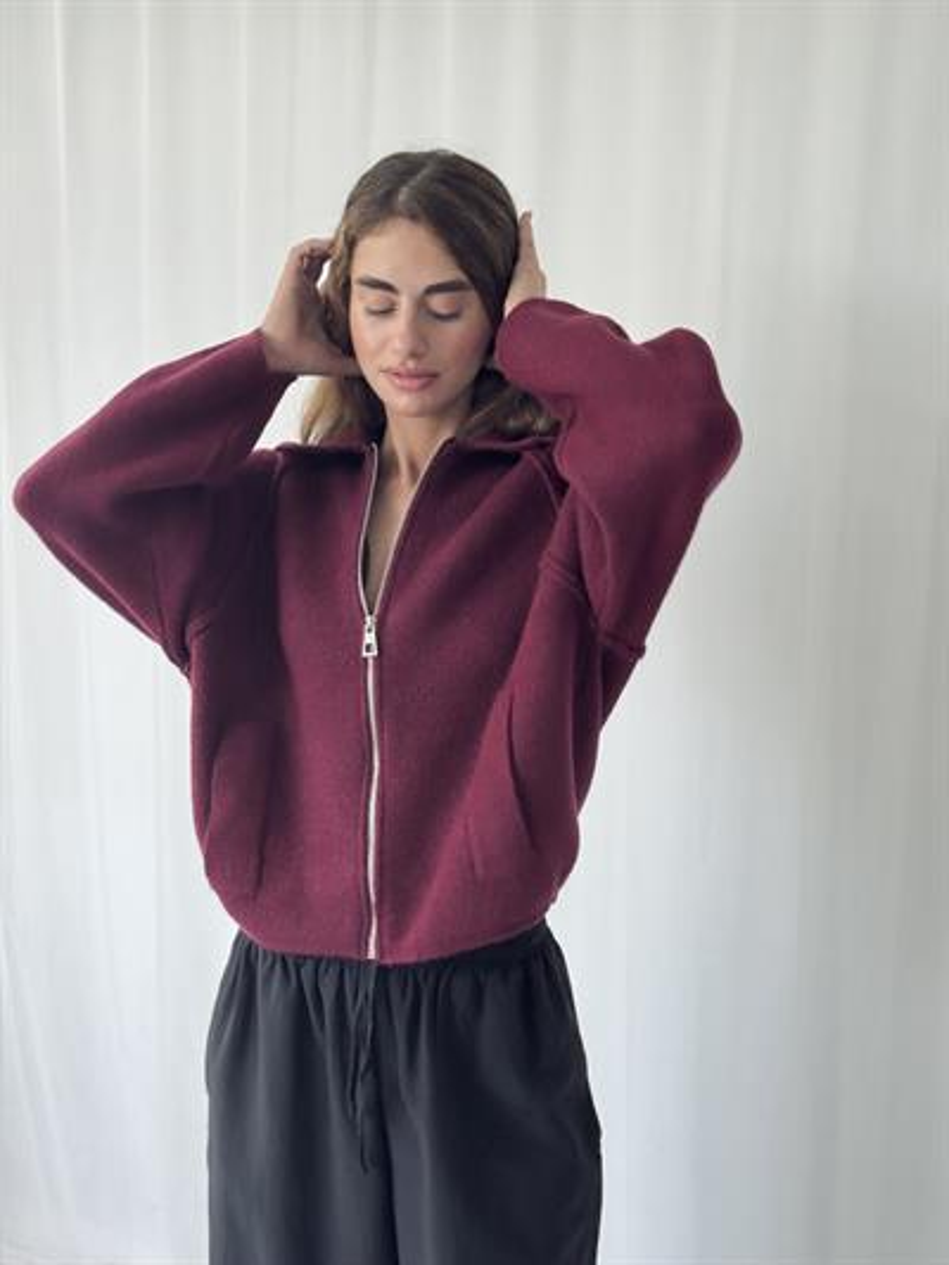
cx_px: 474
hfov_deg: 30.3
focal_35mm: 48
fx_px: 1754
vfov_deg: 39.6
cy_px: 632
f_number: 1.78
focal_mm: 6.76
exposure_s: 1/88
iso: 100
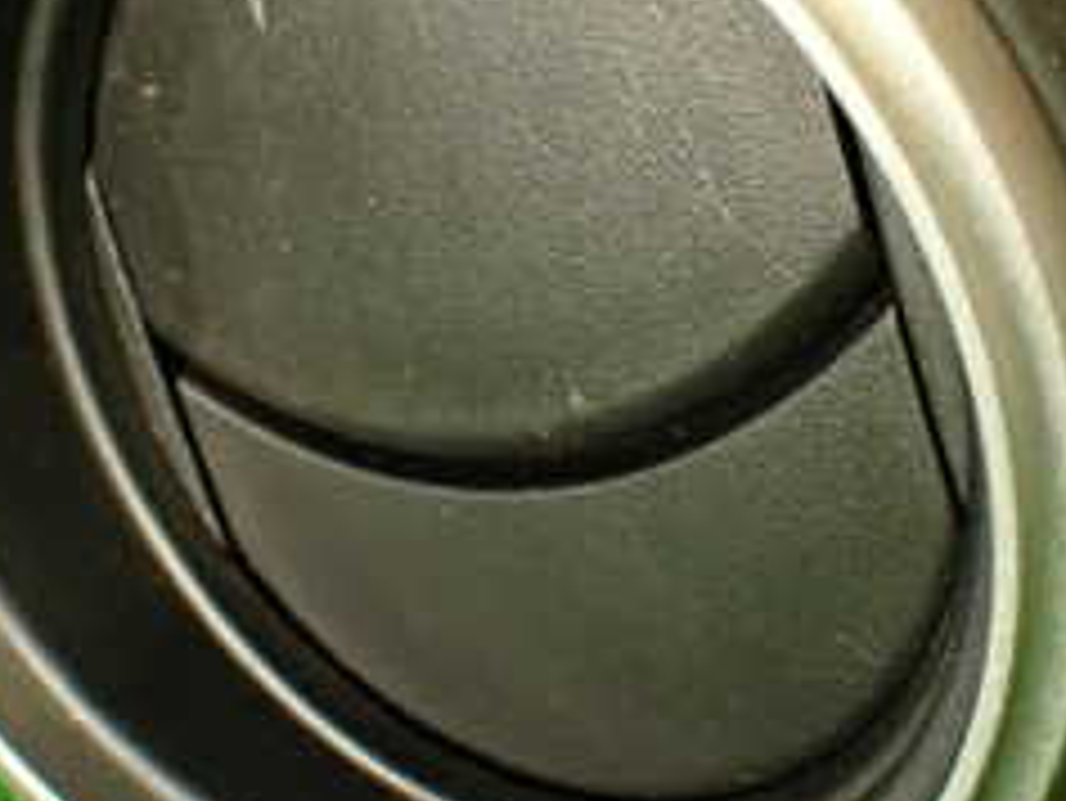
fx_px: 2496
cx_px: 639
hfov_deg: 24.1
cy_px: 328
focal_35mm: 81
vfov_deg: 18.2
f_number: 2.4
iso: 320
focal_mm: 5.79
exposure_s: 1/30
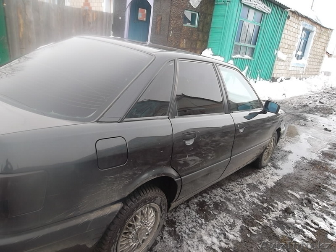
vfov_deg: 51.4
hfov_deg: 65.3
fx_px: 262
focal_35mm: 27
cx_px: 168
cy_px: 126
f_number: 3.5
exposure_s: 1/75
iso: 80
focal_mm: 4.9
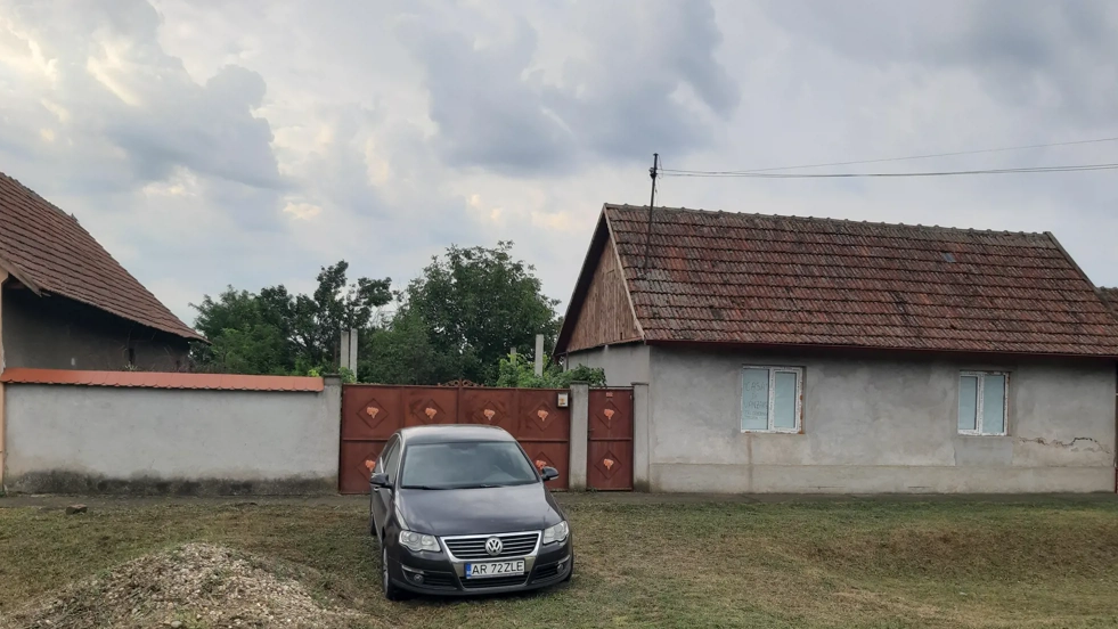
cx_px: 558
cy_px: 400
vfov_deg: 38.7
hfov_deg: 64.3
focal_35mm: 30
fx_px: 889
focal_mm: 3.93
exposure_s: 1/375
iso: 40
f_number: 1.7
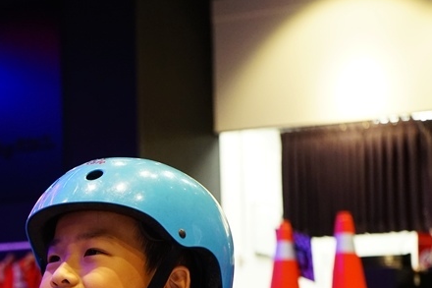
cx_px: 92
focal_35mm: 100
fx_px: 1199
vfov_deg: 13.6
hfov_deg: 20.2
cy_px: 254
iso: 2500
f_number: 5
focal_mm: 55
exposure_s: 1/60
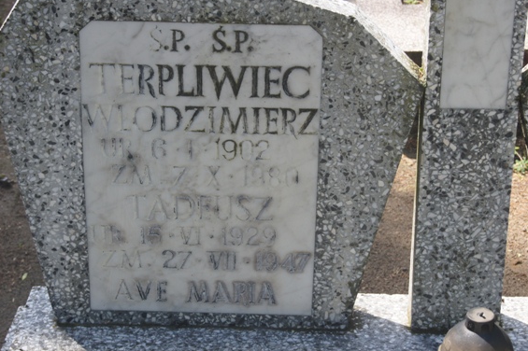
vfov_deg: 16.1
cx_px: 250
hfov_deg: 23.9
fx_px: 1246
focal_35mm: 85
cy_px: 177
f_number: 11
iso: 200
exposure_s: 1/125
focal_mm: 50
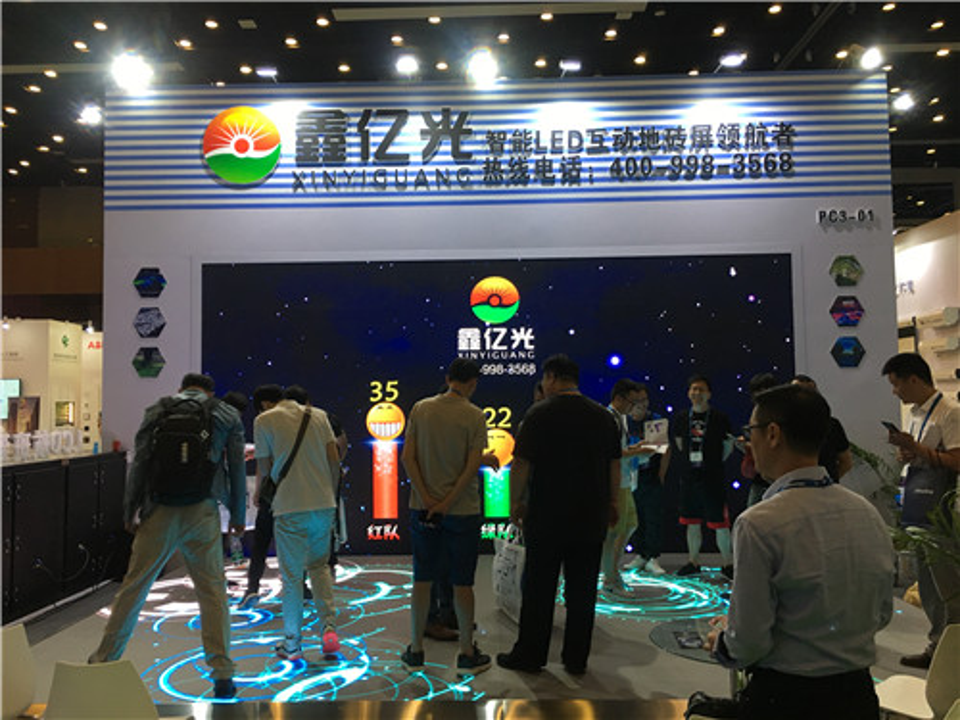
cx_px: 480
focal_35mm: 29
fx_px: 804
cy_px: 360
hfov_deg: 61.7
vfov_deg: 48.2
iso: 50
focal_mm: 4.15
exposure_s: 1/33
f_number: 2.2
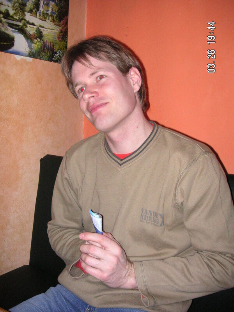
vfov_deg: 50.1
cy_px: 156
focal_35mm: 37
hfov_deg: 38.7
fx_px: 333
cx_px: 117
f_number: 2.8
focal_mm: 6.1
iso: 160
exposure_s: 1/45
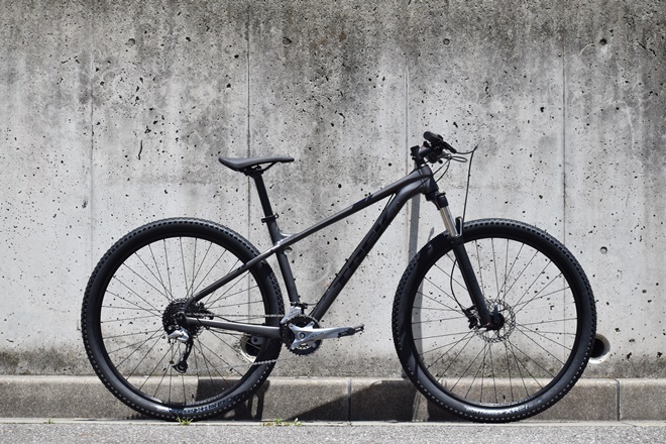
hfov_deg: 19.5
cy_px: 222
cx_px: 333
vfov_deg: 13.0
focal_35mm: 105
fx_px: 1942
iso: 1000
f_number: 7.1
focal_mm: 70
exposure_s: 1/4000
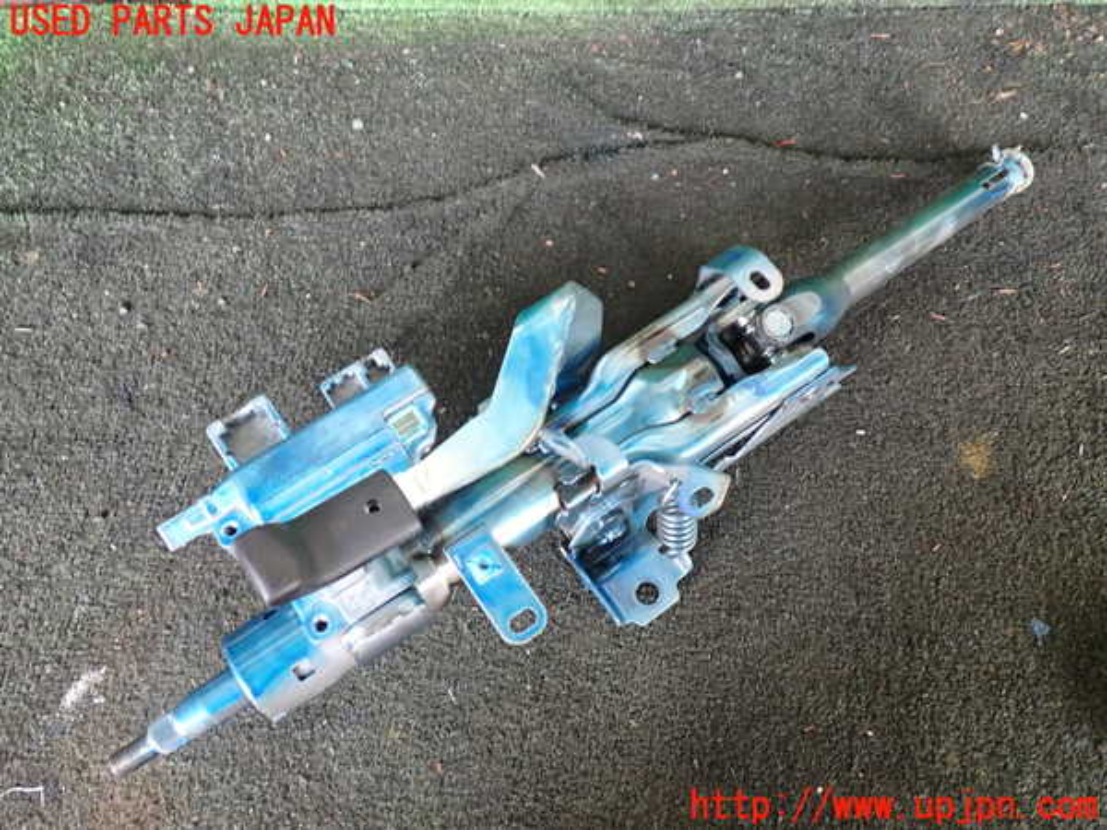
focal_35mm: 30
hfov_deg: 60.0
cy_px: 415
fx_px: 959
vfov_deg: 46.8
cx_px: 554
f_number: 2.3
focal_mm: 5.4
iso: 200
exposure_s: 1/30
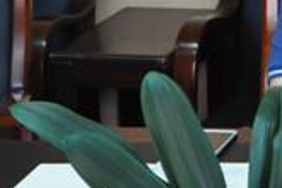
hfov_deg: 10.0
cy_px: -49
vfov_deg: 6.8
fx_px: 1567
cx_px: 415
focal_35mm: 200
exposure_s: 1/25
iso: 1000
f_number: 7.1
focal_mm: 40
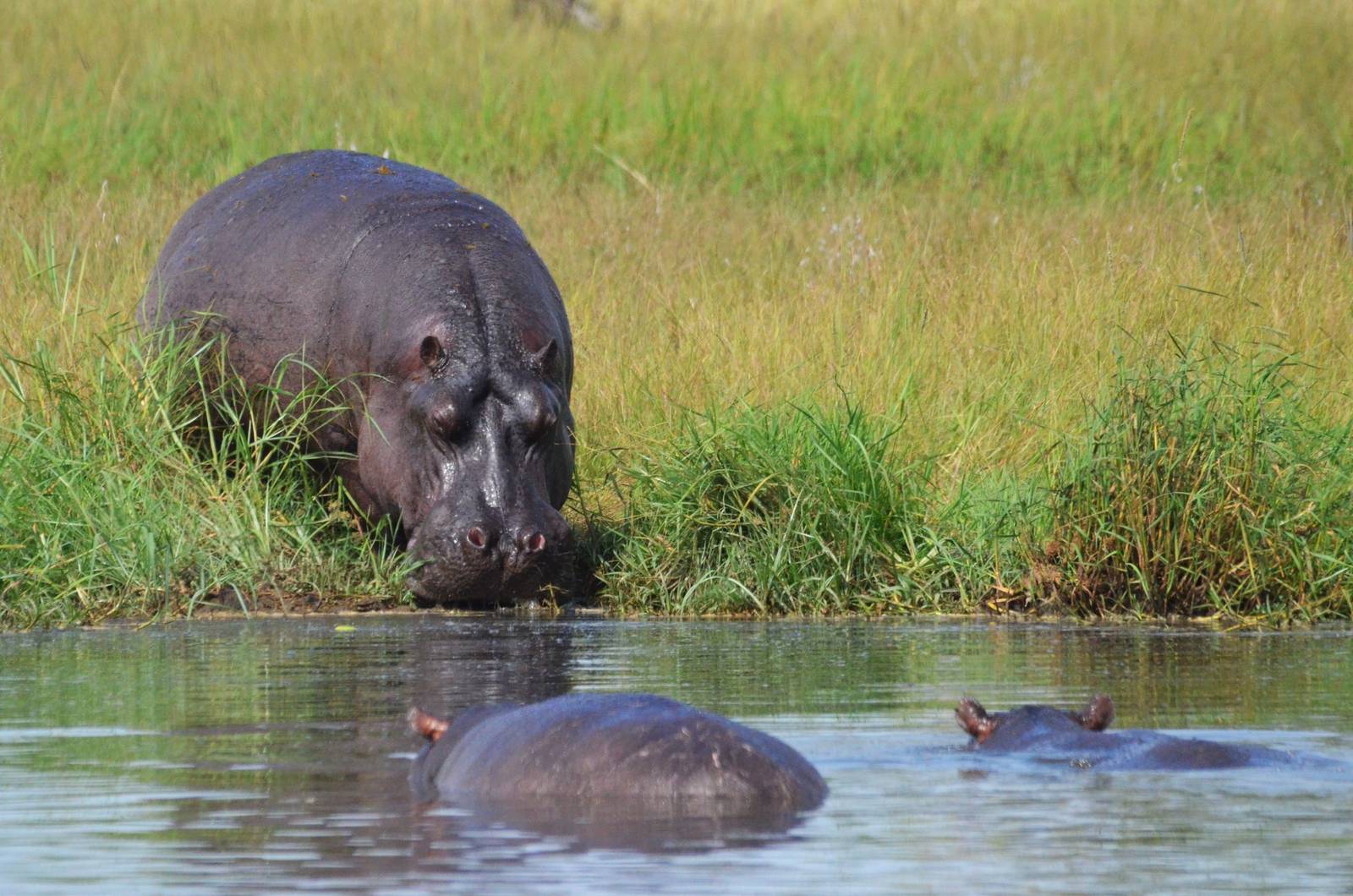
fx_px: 28131
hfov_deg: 2.8
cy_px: 448
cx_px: 676
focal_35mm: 750
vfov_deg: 1.8
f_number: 9
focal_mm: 500
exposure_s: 1/5000
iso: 2500
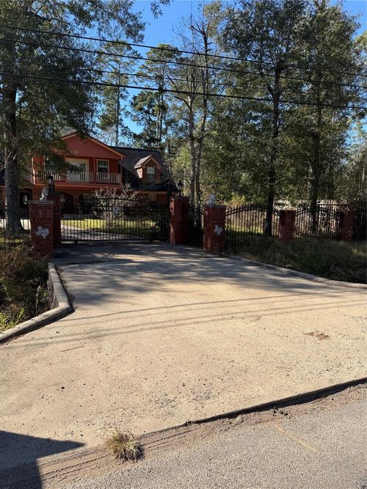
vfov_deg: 71.6
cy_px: 244
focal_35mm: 24
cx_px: 184
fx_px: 339
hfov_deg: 56.8
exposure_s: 1/2907
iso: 80
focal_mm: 6.76
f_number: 1.78
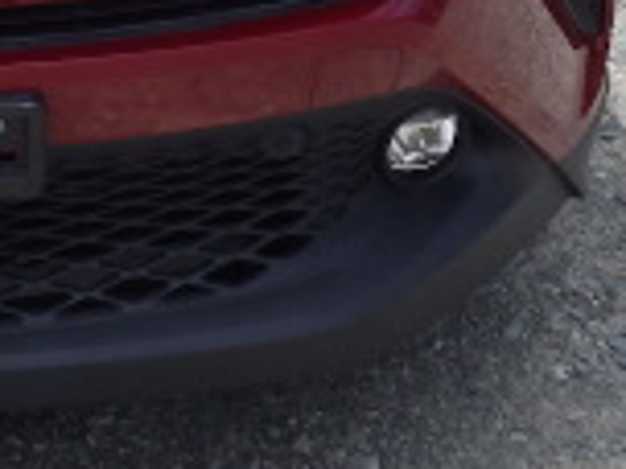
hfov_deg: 17.5
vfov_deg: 12.9
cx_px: -202
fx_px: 1899
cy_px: -346
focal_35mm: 105
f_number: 7.9
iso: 125
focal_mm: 4.5
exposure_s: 1/250
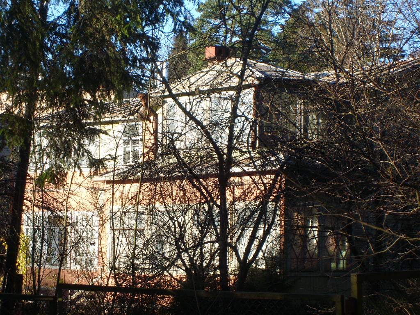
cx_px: 210
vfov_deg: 14.1
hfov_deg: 18.7
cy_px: 158
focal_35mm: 105
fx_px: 1274
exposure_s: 1/176
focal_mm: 17.4
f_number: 4.9
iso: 50
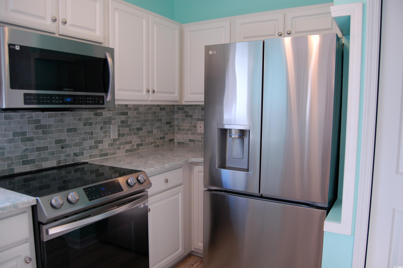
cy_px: 134
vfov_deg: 22.6
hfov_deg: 33.4
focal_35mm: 60
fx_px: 671
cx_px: 202
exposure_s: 1/125
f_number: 5.6
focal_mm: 40
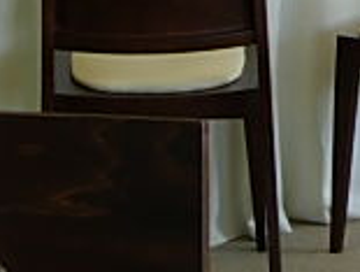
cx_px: 725
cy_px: -267
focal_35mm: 210
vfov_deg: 6.9
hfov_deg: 8.9
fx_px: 2189
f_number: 3.2
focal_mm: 10.6
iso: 64
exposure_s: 1/55.3
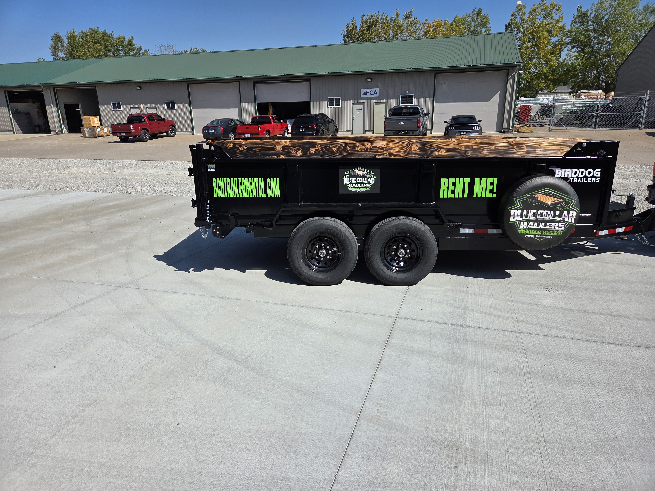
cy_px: 246
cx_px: 328
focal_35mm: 23
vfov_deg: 58.9
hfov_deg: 73.9
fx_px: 435
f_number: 1.8
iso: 80
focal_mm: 5.4
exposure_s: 1/7891
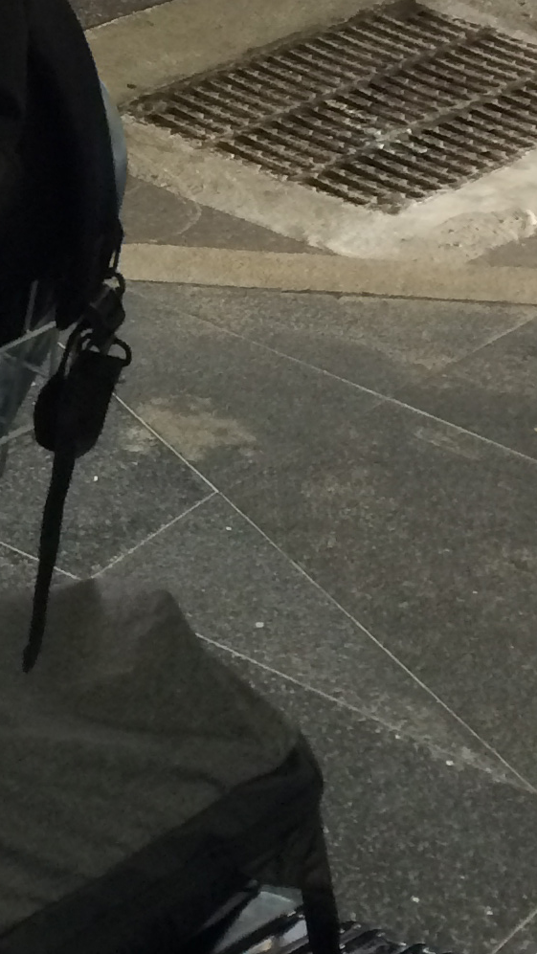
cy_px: 275
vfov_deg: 19.9
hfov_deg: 10.7
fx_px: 2708
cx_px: -402
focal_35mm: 107
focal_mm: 4.12
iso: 125
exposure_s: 1/30
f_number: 2.2
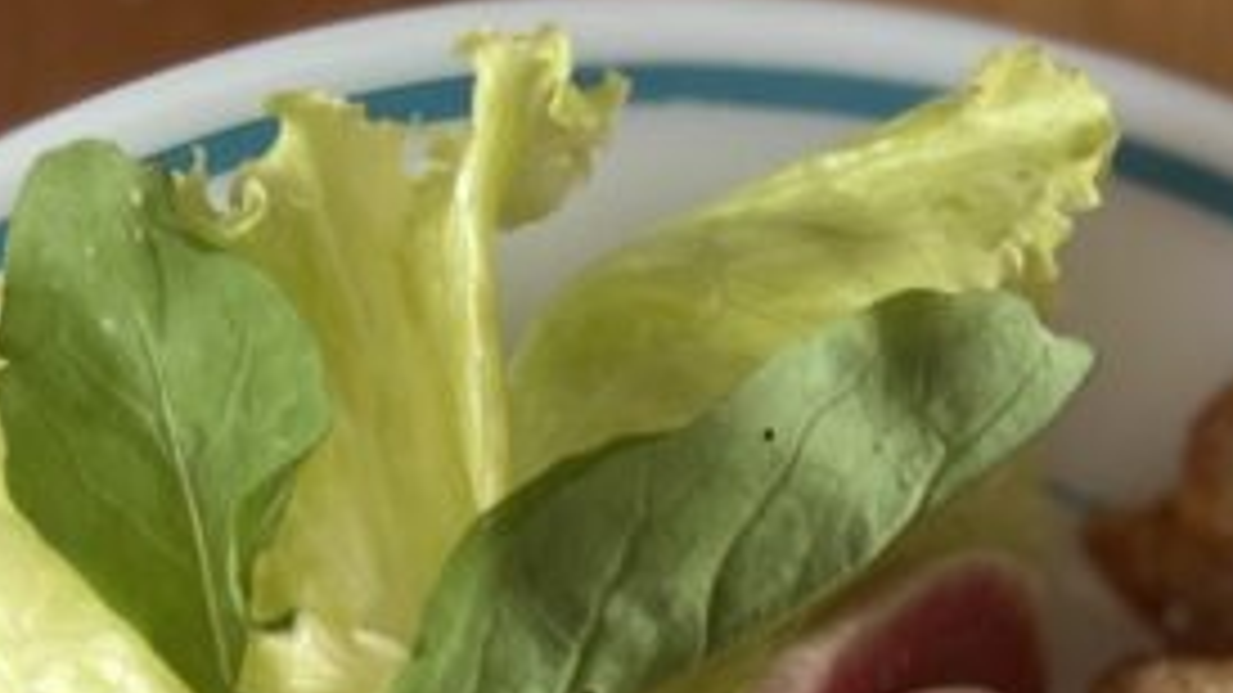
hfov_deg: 20.2
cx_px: 585
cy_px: 1544
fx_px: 3465
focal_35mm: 106
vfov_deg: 10.2
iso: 64
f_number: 1.5
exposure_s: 1/121
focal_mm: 5.7
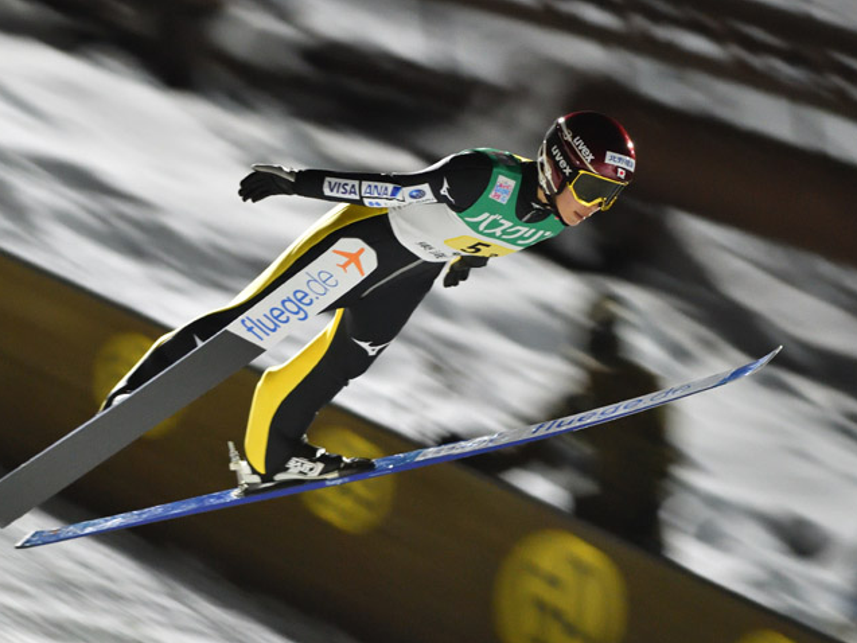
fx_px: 12109
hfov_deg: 4.1
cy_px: 322
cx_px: 379
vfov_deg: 3.0
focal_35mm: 489
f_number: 4
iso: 2500
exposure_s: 1/200
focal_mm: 300
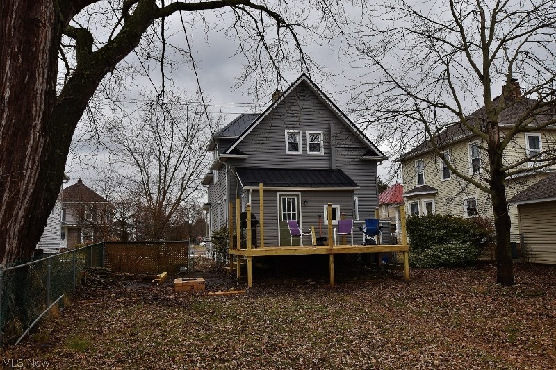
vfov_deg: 43.6
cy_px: 185
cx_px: 278
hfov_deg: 61.9
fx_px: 463
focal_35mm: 30
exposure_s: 1/250
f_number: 8
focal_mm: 20
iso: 360
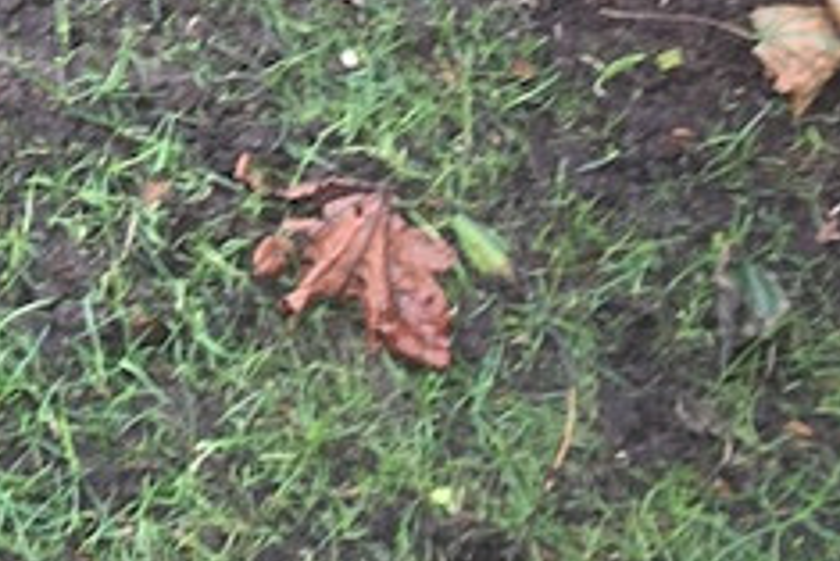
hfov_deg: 13.8
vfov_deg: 9.8
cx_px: -509
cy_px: -236
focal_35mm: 137
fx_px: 3199
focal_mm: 4.15
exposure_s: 1/60
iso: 25
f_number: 2.2
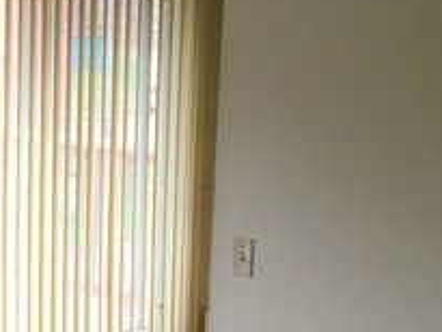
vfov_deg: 13.0
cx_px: 9
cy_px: 306
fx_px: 1444
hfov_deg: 17.1
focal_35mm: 113
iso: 50
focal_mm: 4.15
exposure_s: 1/120
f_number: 2.2
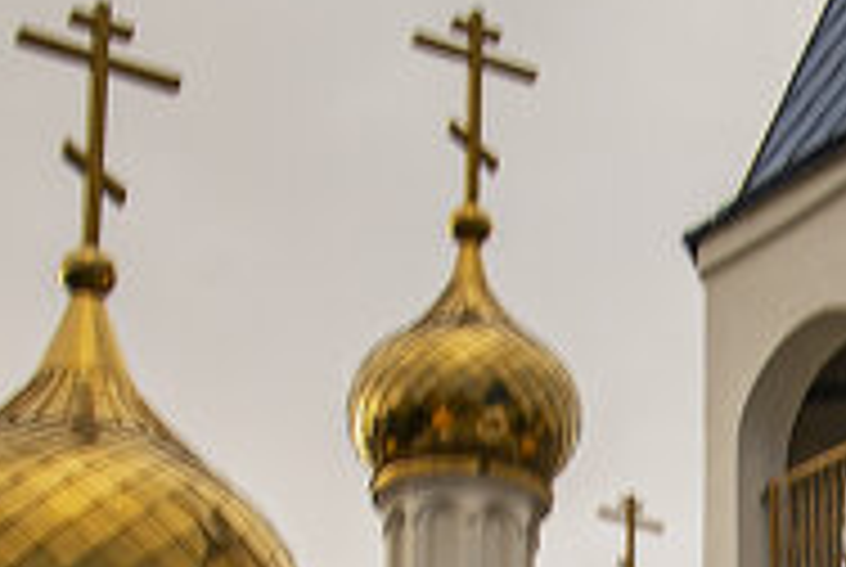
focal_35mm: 153
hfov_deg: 13.1
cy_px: 695
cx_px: 972
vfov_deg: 8.9
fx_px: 3601
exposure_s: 1/100
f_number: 10
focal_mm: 24
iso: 125
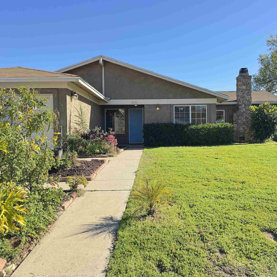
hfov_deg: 53.9
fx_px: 272
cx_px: 153
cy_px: 133
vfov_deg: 54.0
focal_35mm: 30
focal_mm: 6.76
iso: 80
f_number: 1.78
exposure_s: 1/1339
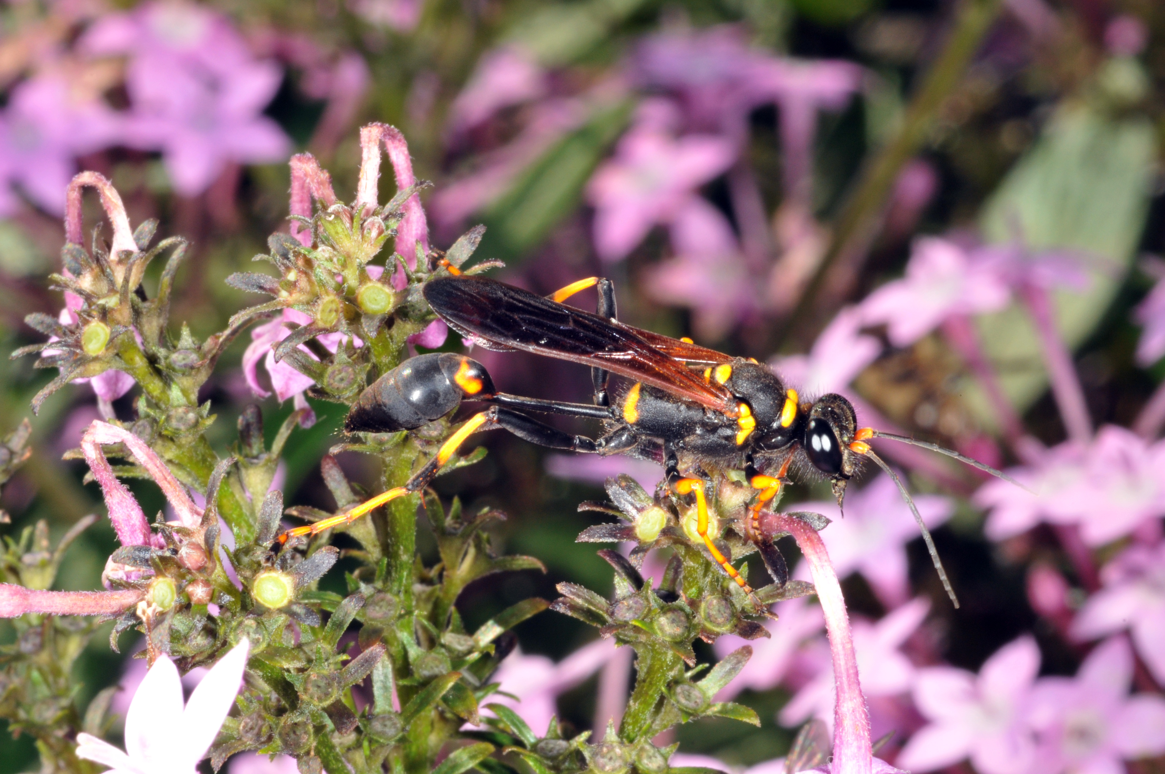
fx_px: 4363
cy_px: 387
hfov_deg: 15.2
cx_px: 582
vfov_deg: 10.1
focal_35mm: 135
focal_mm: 90
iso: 400
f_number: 45
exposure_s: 1/60
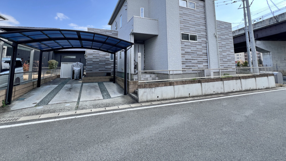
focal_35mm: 15
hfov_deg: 103.0
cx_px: 142
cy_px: 51
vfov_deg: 68.2
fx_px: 114
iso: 32
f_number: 1.8
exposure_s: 1/368
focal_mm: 1.57
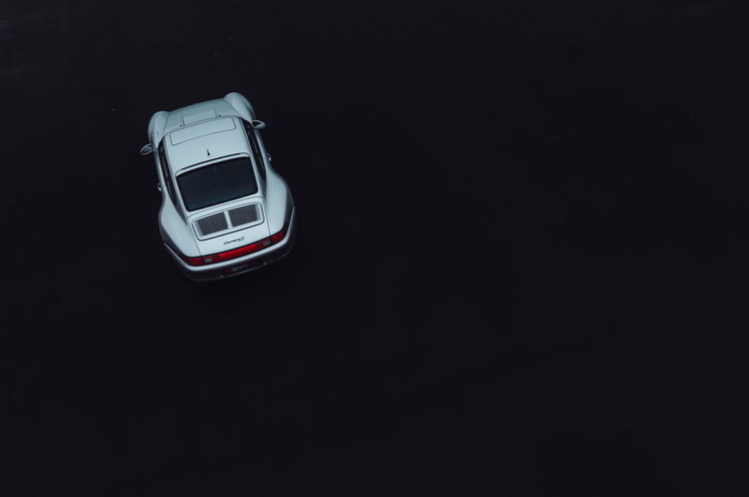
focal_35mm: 36
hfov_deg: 53.2
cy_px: 242
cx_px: 377
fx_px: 748
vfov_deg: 36.8
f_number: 7.1
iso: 640
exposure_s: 1/60
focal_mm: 35
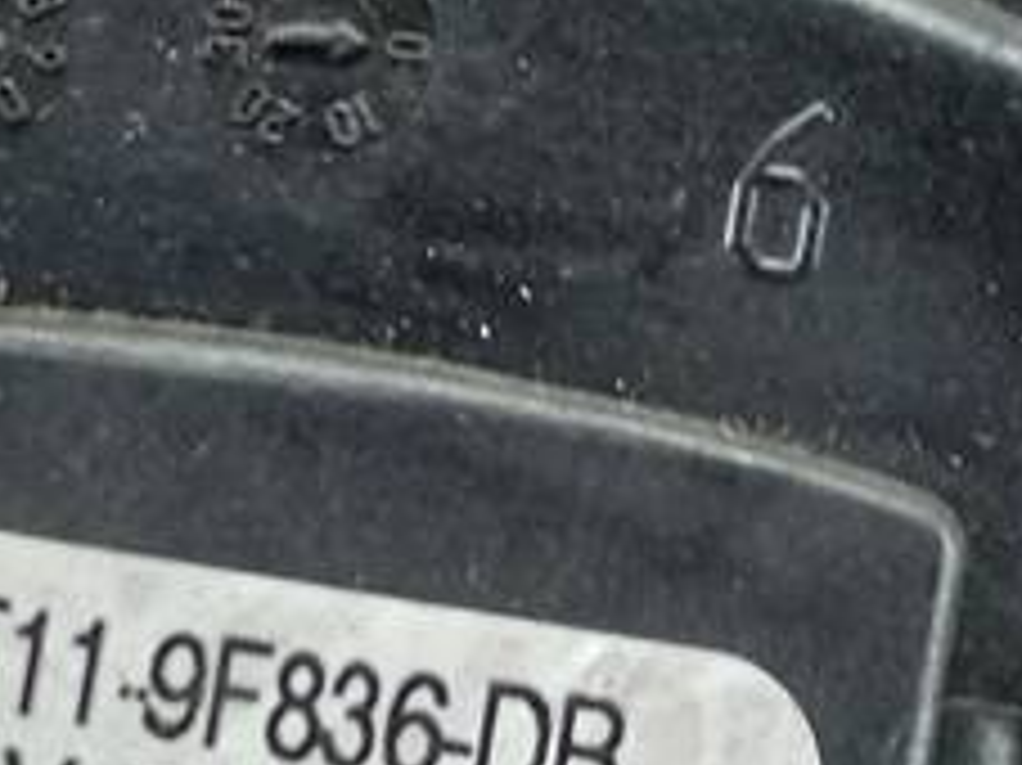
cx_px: -77
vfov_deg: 13.0
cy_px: 702
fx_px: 3334
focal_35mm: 113
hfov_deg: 16.9
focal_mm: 4.6
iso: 125
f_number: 1.8
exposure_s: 1/50
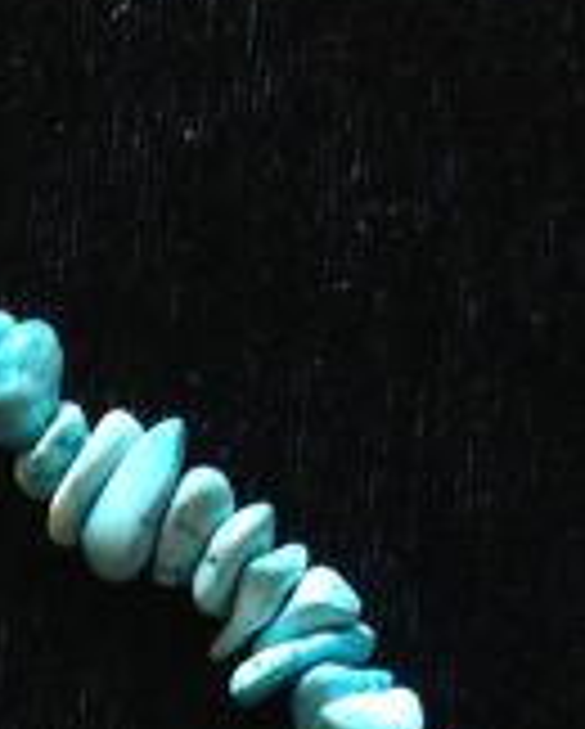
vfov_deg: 12.9
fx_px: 2916
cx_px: -405
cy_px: 1307
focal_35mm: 135
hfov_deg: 10.8
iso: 125
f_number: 2.4
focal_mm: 4.28
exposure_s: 1/15
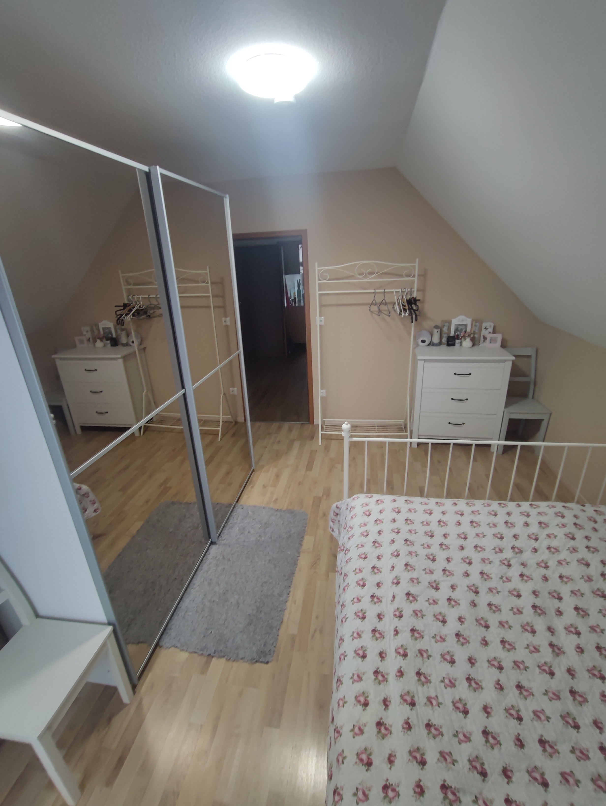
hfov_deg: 81.8
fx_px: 350
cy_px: 403
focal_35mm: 15
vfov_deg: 98.1
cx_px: 303
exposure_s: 1/33
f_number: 2.2
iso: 115
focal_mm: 1.66
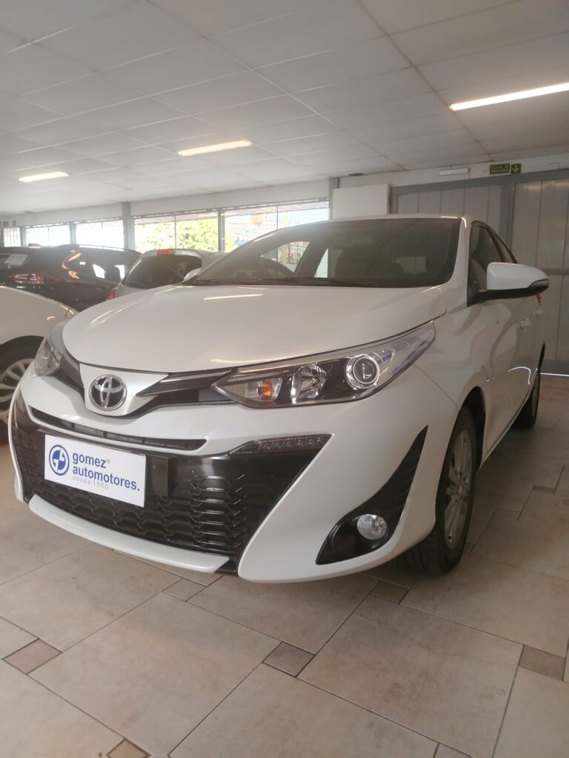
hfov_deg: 56.8
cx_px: 284
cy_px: 379
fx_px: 526
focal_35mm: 24
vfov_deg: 71.6
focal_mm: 5.25
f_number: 1.75
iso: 409
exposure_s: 1/100
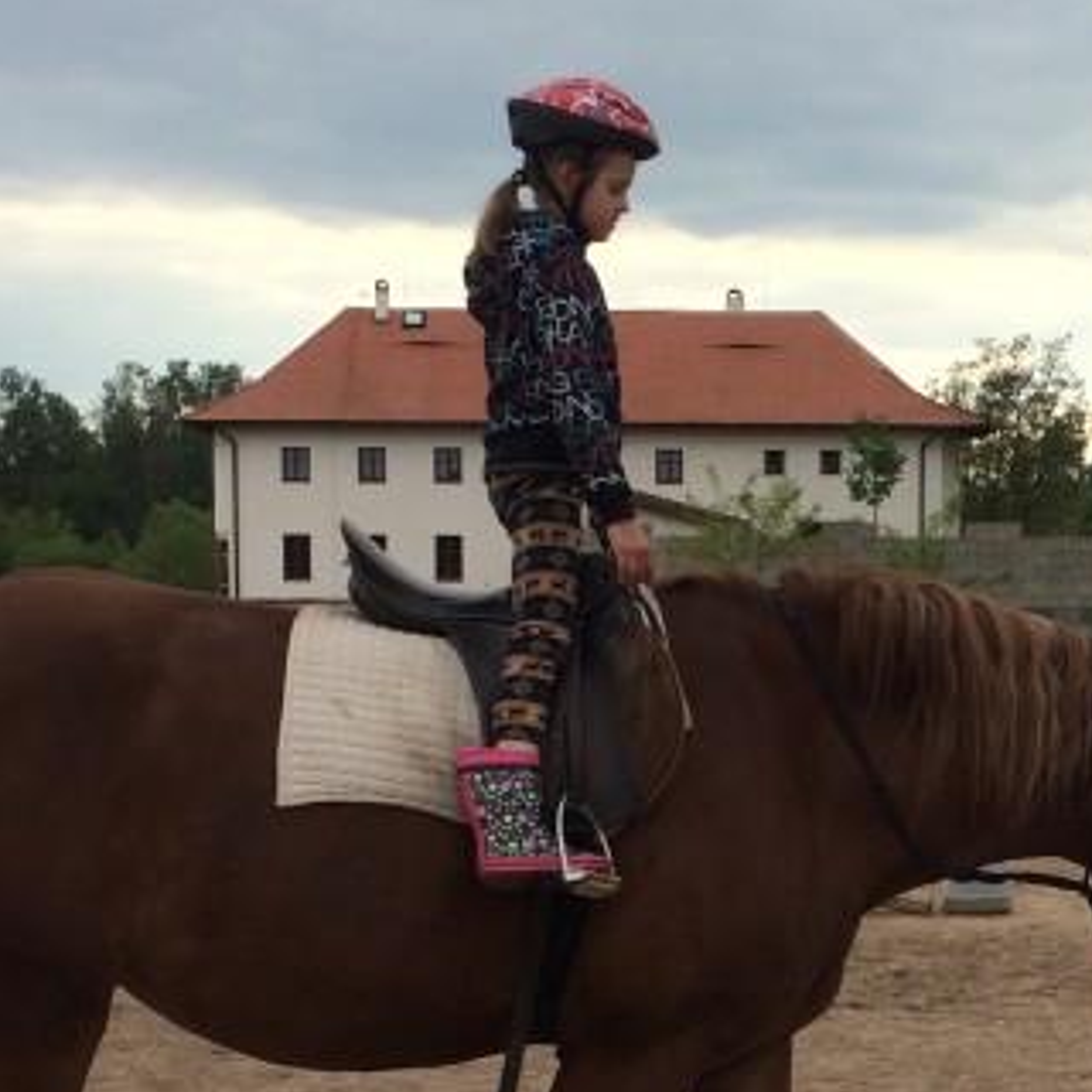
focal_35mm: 82
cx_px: 867
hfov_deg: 20.9
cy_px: 857
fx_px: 2927
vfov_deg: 20.9
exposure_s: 1/1140
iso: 32
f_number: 2.2
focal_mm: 4.15
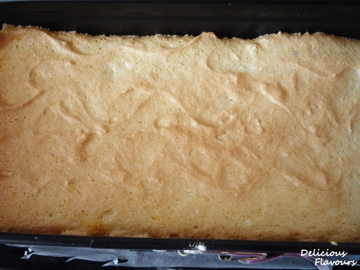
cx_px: 180
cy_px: 135
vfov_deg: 46.8
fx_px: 312
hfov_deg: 60.0
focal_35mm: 30
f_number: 3.3
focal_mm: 5.2
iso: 320
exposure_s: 1/30
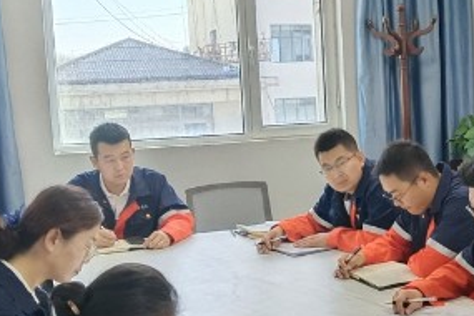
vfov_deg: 20.3
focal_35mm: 67
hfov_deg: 29.2
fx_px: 882
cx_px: 400
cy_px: 158
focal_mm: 5.59
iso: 765
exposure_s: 1/50
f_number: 1.88
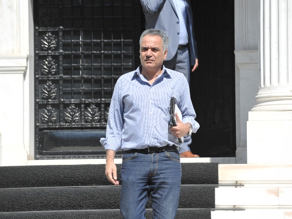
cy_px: 93
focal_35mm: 264
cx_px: 156
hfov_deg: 7.5
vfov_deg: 5.6
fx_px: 2228
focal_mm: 200
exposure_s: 1/800
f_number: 13
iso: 200
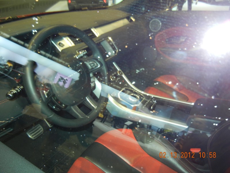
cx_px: 115
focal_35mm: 30
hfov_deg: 60.0
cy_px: 86
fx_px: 199
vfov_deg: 46.8
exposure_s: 1/30
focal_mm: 5.4
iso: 200
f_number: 3.5
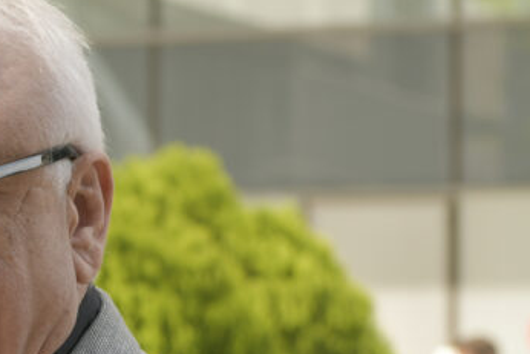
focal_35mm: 207
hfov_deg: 9.8
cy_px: 357
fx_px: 3049
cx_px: -58
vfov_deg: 6.6
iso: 320
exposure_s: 1/320
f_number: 5
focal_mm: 70
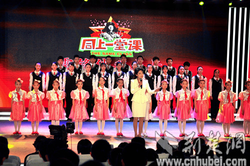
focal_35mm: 78
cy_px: 83
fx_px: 540
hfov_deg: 26.0
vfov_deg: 17.4
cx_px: 125
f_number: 4.5
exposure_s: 1/200
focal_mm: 52
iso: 640
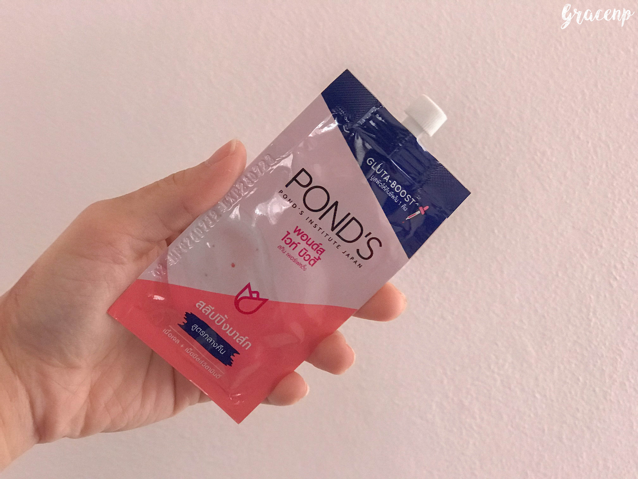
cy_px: 240
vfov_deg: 25.7
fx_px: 1051
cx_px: 319
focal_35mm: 57
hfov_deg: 33.8
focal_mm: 6.6
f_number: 2.8
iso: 200
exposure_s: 1/50
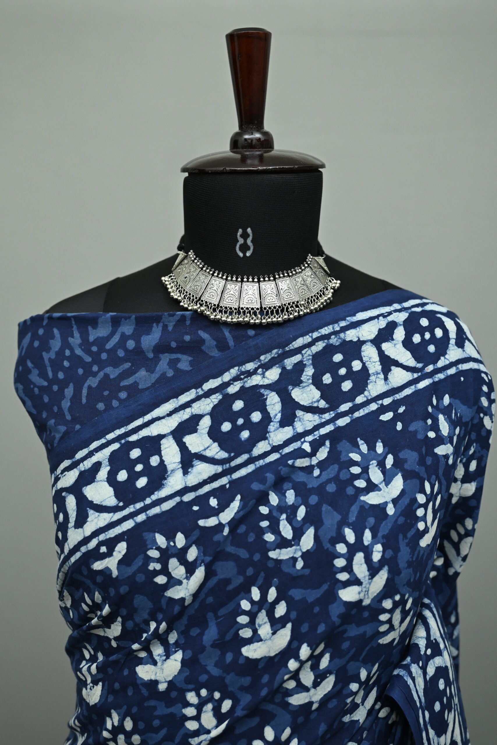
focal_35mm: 40
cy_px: 372
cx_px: 248
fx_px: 828
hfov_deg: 33.4
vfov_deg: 48.5
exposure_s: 1/125
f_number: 4
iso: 3200
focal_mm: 40
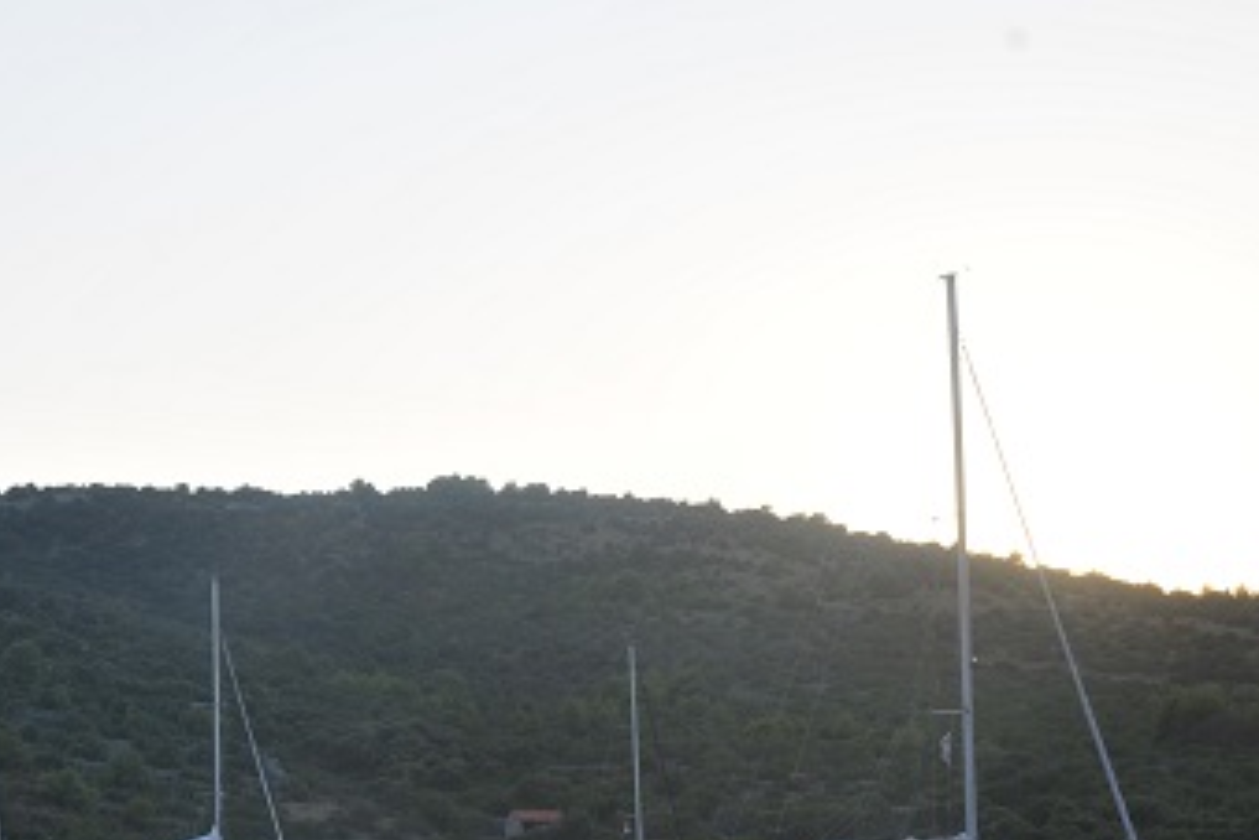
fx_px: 2689
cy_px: 676
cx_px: 186
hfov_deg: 25.7
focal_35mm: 77
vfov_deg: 17.6
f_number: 11
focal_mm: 29
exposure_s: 1/125
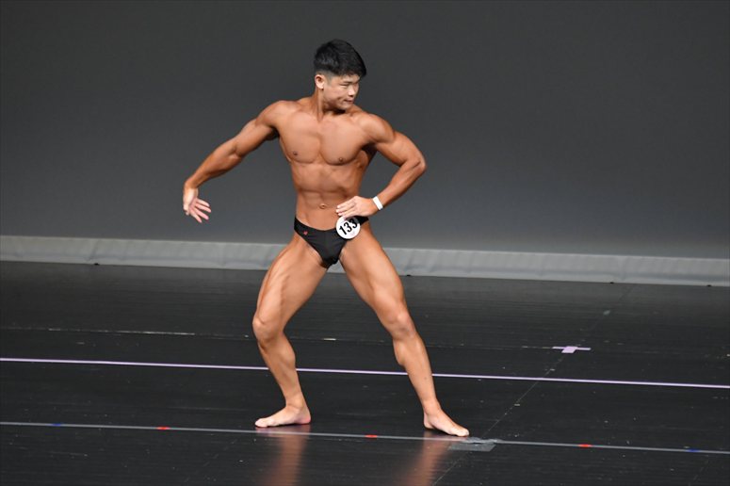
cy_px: 243
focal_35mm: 345
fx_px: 6993
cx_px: 365
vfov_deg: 4.0
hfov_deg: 6.0
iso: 4000
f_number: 5.6
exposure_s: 1/400
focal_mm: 230
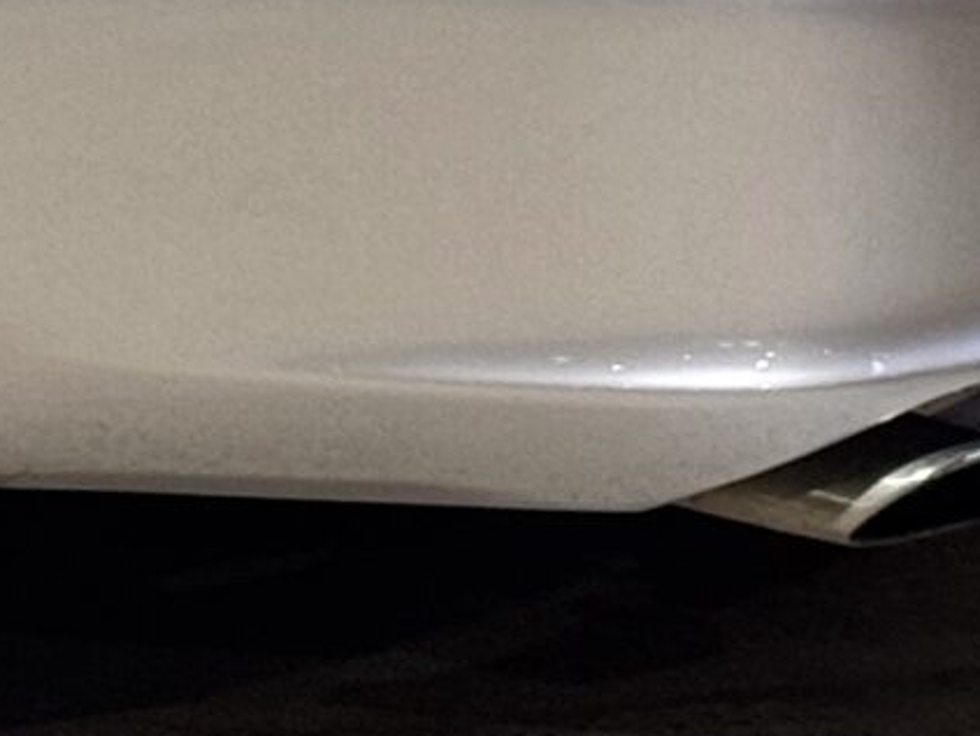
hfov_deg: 6.6
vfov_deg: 5.0
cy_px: -938
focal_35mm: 291
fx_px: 8243
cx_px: -792
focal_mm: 6.76
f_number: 1.78
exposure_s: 1/33
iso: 200
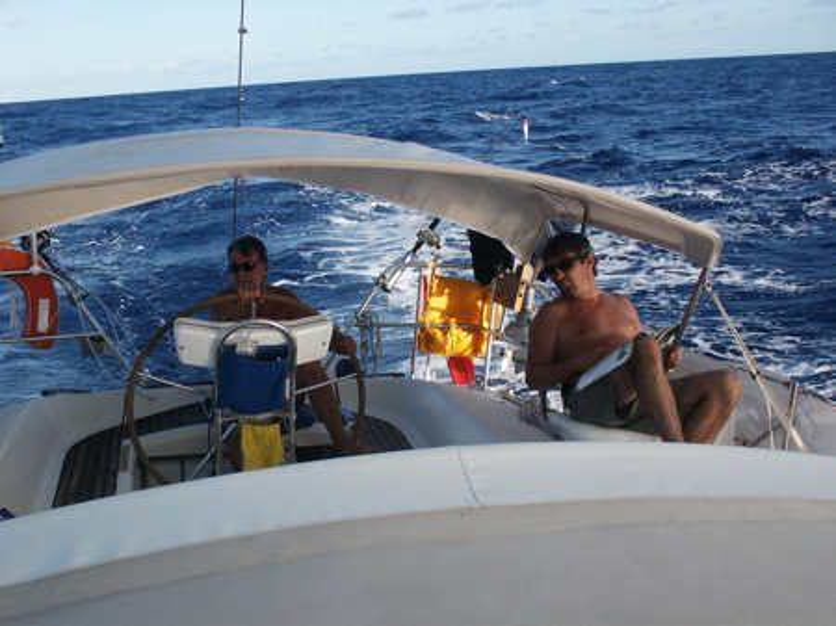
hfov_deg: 52.7
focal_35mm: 35
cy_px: 313
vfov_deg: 40.7
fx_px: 845
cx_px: 418
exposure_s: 1/180
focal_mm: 7.18
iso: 64
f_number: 6.7
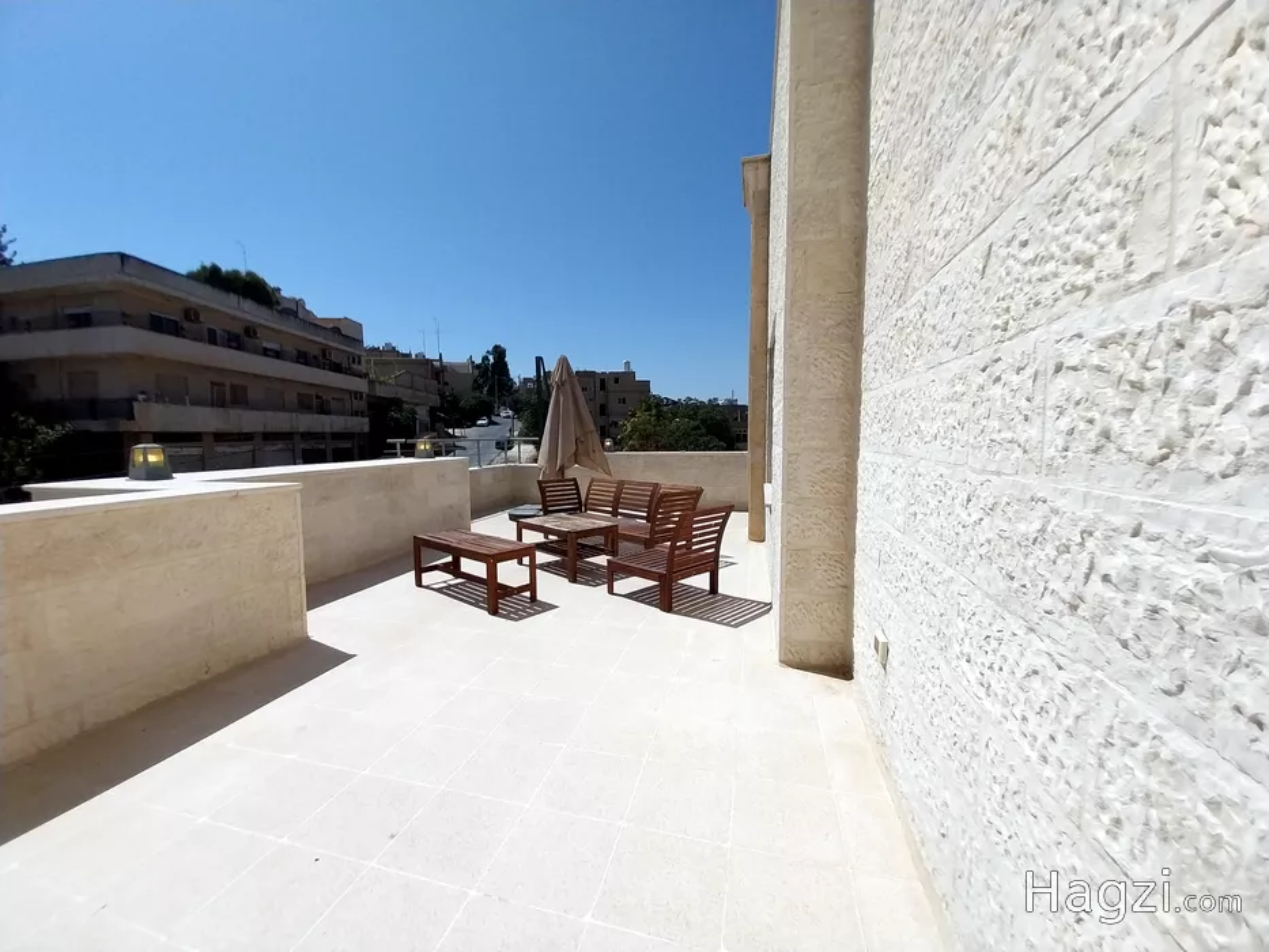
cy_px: 476
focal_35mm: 13
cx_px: 634
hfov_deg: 106.2
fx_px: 477
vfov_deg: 89.9
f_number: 2.2
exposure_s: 1/4240
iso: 74
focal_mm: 1.3
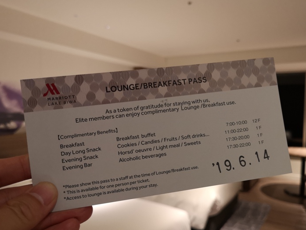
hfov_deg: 58.2
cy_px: 124
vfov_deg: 45.4
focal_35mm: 31
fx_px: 274
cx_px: 170
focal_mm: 3.95
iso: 320
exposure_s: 1/24
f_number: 1.8
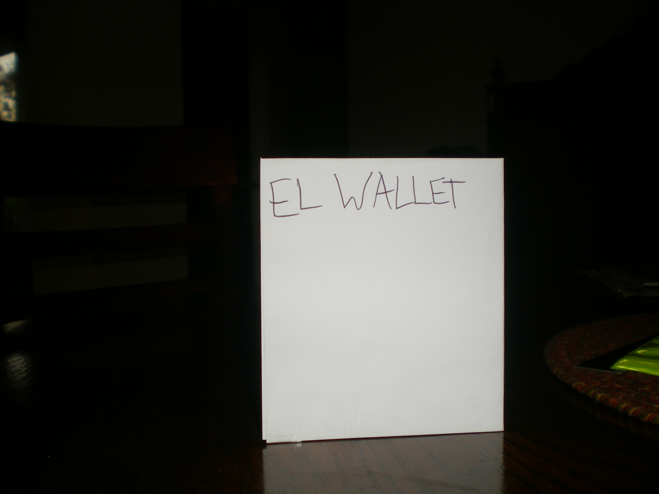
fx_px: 723
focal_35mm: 38
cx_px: 330
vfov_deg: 37.7
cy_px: 247
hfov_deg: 49.0
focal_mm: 6.3
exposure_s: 1/60
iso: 50
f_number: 3.1
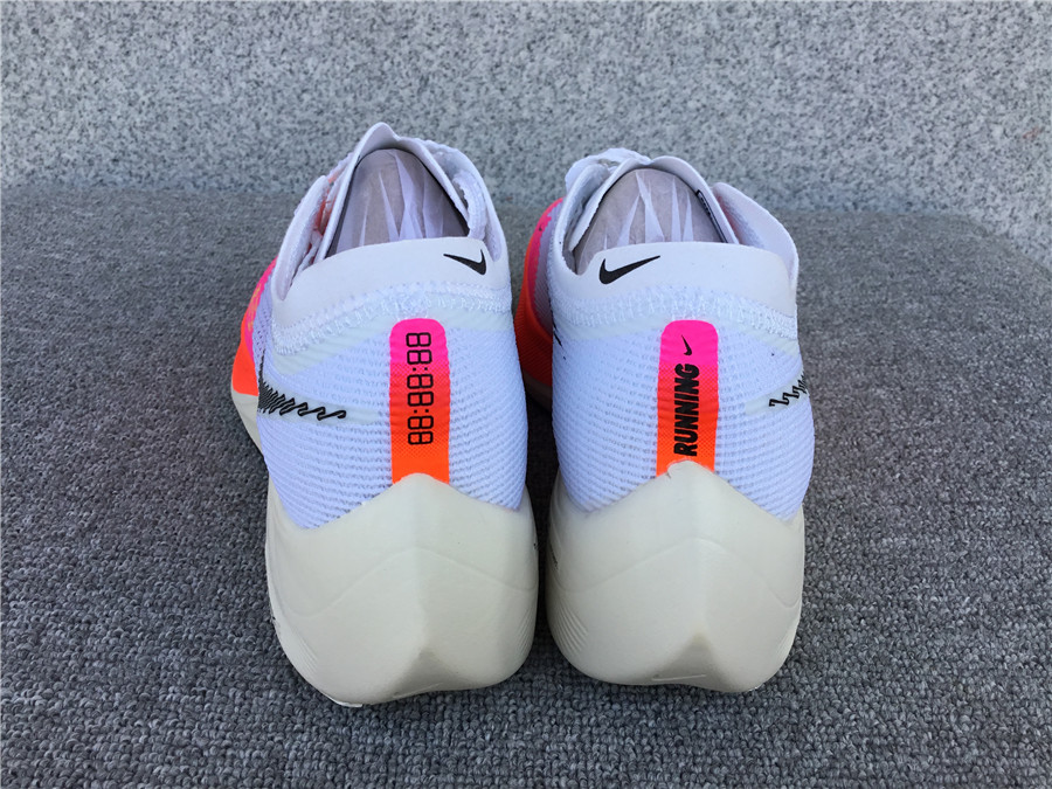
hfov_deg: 58.4
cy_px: 394
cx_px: 526
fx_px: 942
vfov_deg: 45.4
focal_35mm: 31
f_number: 2.4
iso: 25
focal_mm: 3.3
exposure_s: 1/301
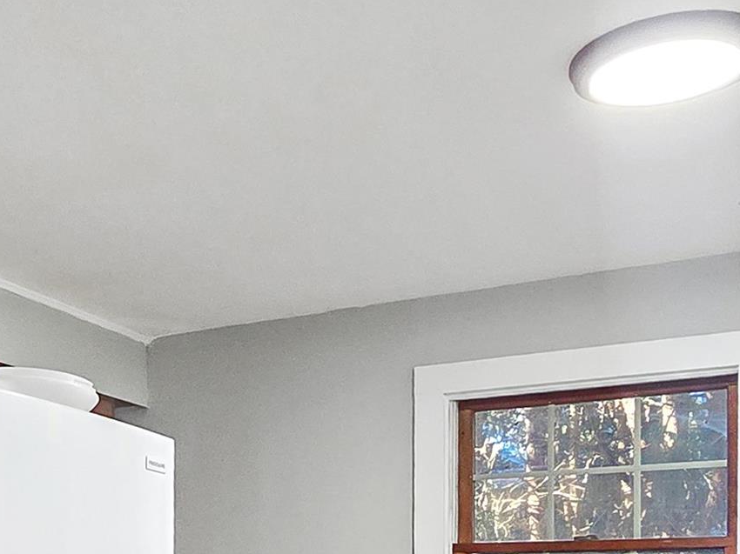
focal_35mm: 47
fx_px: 1004
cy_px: 758
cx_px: -10
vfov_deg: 25.6
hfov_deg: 36.2
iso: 400
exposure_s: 1/60
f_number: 2.2
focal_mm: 2.2
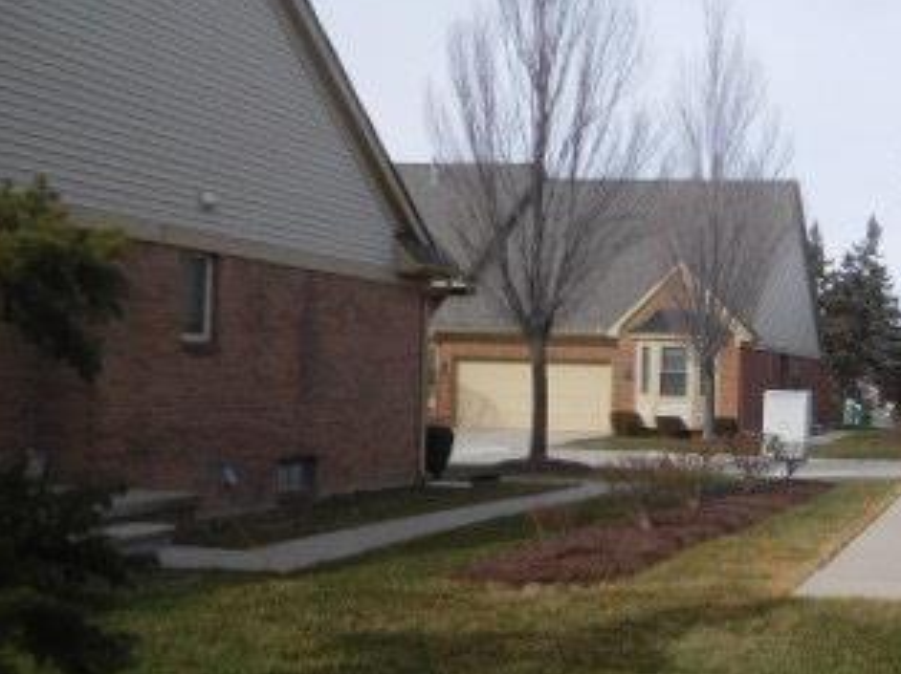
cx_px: 818
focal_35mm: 51
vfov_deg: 28.5
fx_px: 1326
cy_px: 402
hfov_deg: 35.2
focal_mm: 4.5
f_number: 3.4
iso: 125
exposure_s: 1/1250
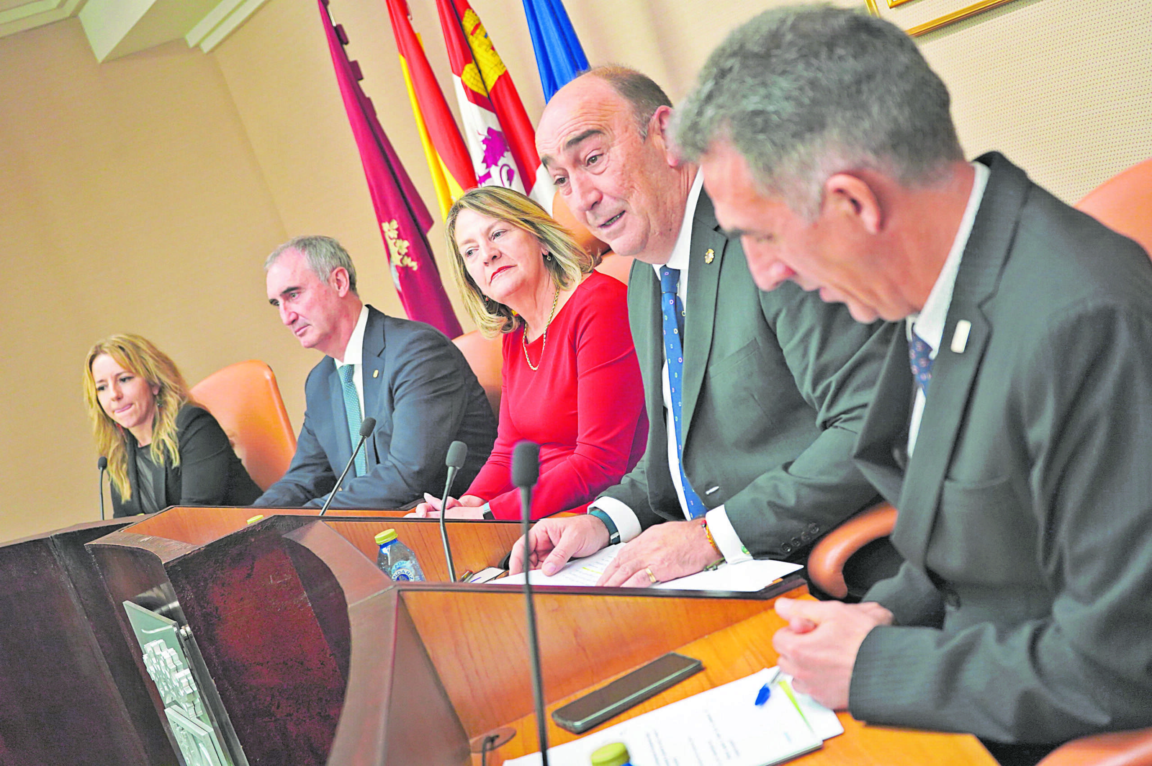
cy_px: 383
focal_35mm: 48
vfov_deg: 28.0
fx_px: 1535
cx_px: 576
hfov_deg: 41.1
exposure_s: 1/160
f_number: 4.5
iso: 3200
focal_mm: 48
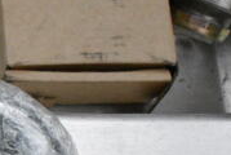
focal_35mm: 138
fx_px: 885
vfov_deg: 9.9
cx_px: -145
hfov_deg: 13.7
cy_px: 154
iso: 6400
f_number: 16
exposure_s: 1/1000
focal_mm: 27
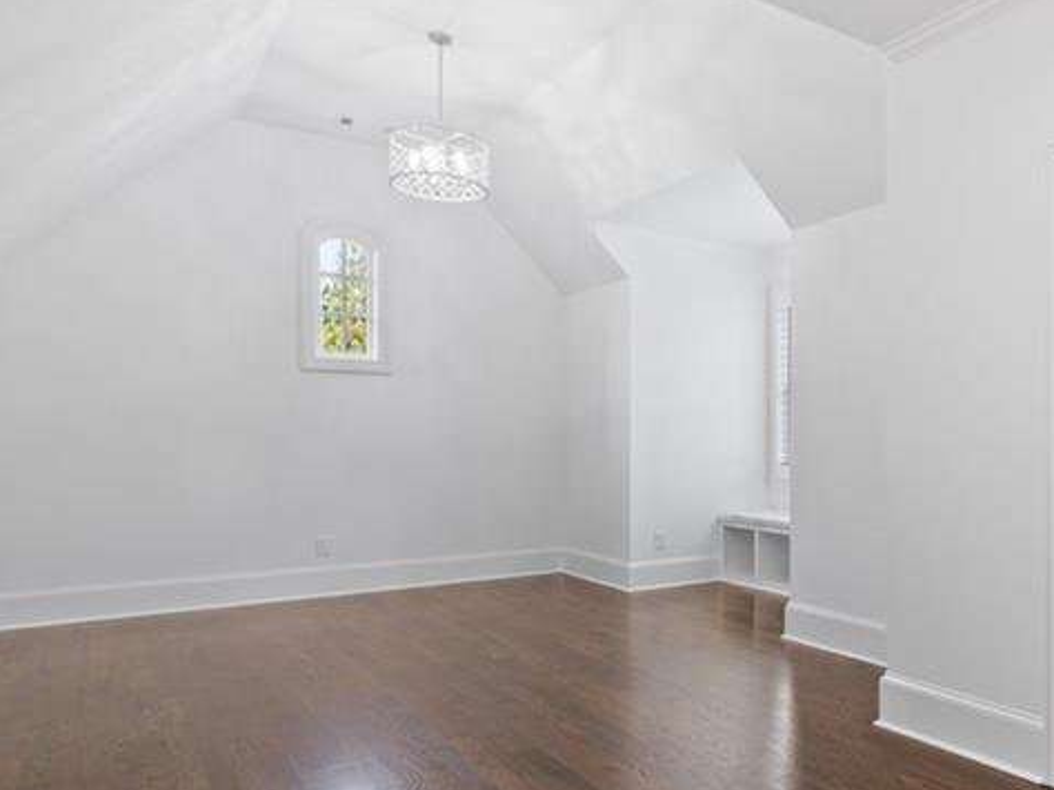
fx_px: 822
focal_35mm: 27
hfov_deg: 61.5
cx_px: 798
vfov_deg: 51.3
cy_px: 426
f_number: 8
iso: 500
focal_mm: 13
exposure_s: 1/2.5
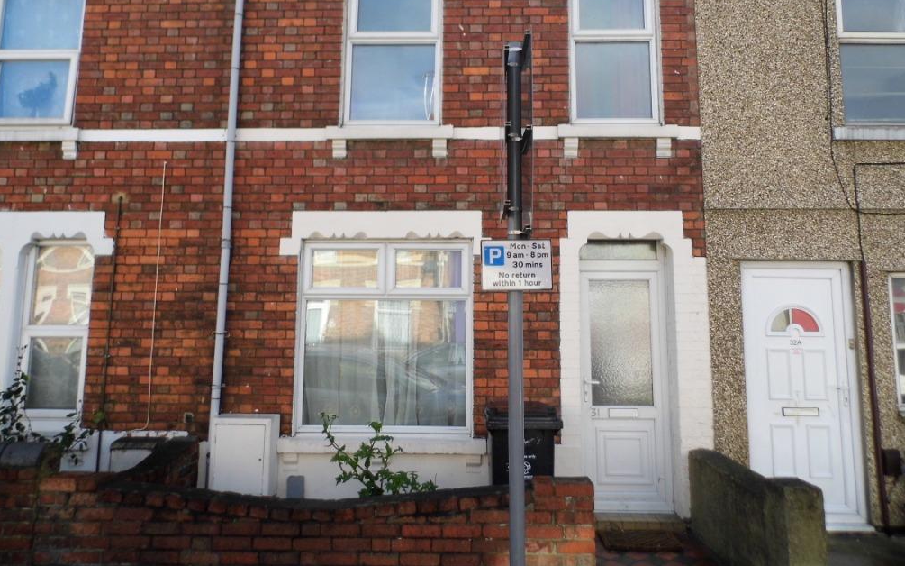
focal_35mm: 27
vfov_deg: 45.7
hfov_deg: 68.4
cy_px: 221
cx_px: 458
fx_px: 666
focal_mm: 4.5
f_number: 3.1
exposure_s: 1/500
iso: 100
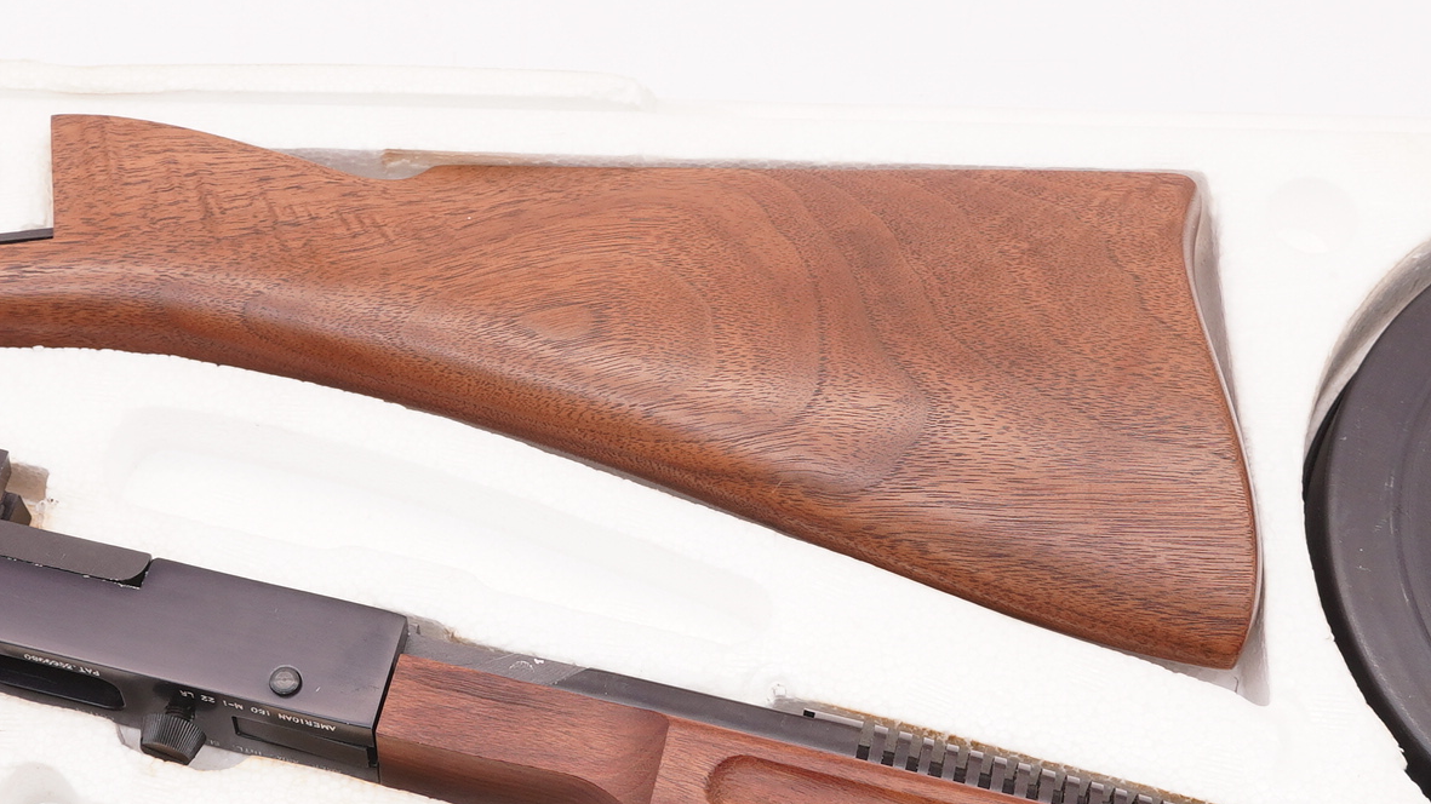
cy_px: 528
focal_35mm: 80
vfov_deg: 15.1
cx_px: 599
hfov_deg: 26.5
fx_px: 3035
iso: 200
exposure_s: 1/60
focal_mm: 20
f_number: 5.6
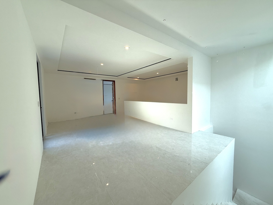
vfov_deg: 85.7
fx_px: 110
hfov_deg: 102.1
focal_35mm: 14
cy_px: 102
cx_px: 136
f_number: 2.2
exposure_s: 1/290
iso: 64
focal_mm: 2.22
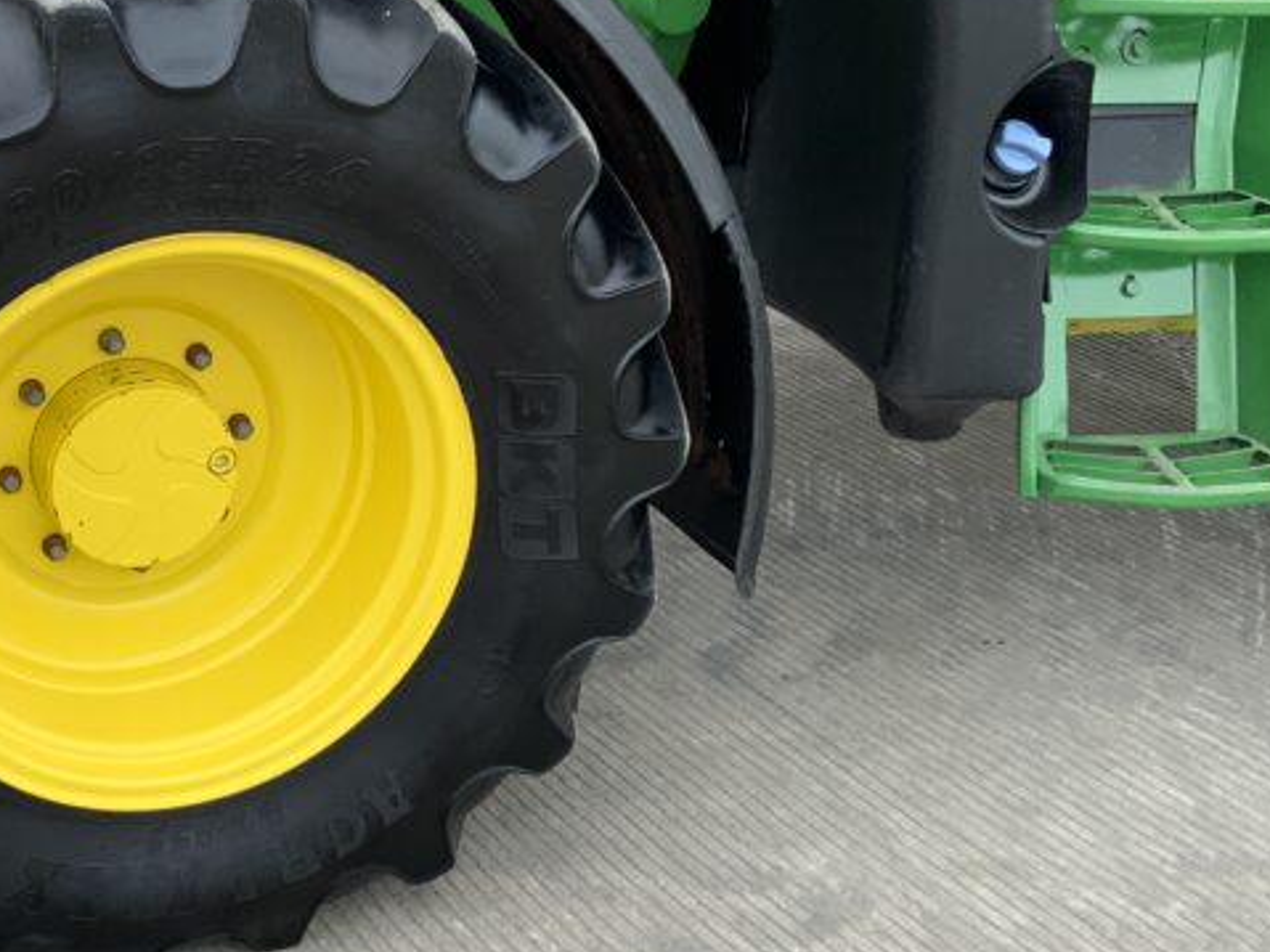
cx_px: 244
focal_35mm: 62
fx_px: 2274
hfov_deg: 30.4
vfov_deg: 23.6
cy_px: 469
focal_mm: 3
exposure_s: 1/318
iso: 16
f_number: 1.8
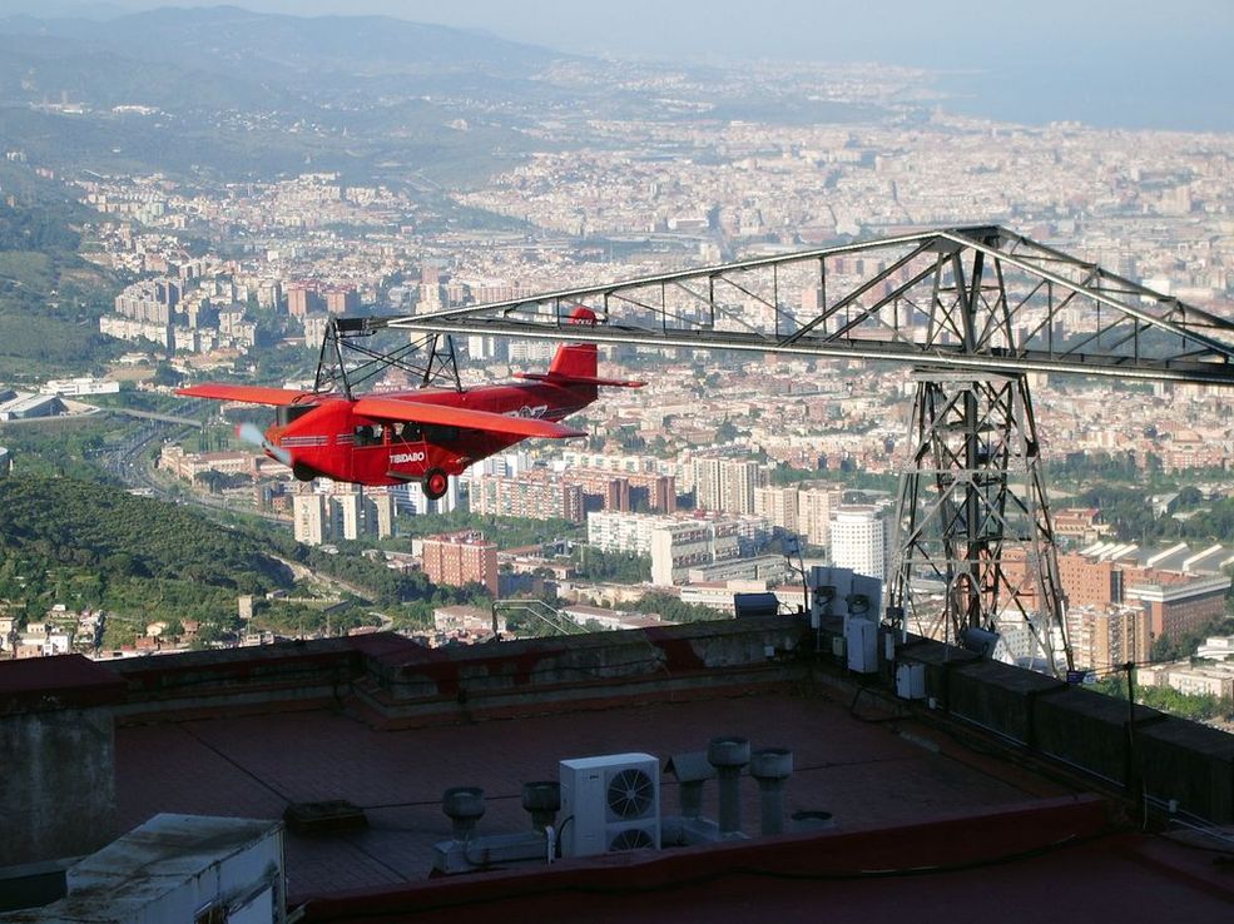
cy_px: 462
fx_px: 3813
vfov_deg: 13.8
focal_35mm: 107
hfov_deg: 18.4
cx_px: 617
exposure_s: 1/250
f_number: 4.8
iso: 50
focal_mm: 17.4
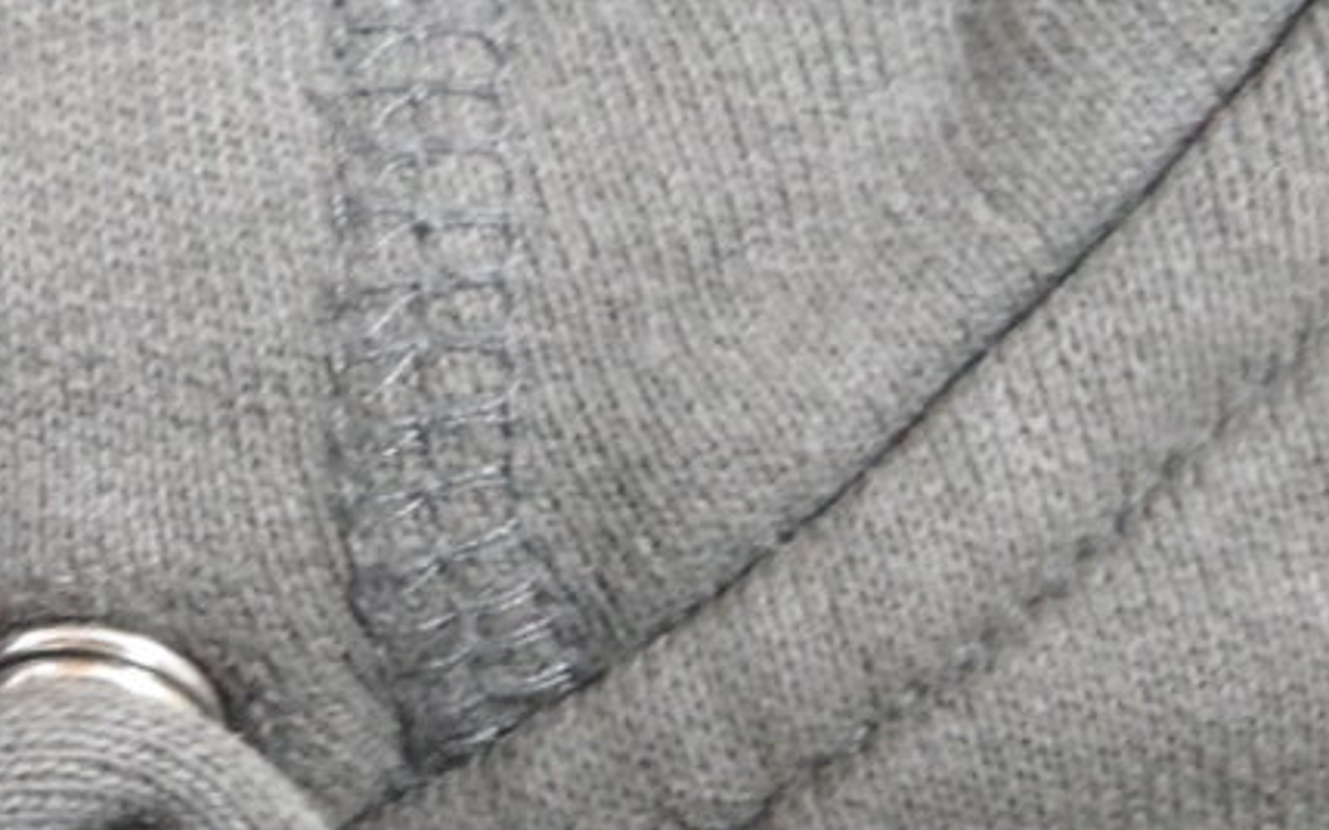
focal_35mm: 79
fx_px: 2861
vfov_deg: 16.0
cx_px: 534
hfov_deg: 26.1
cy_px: 951
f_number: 2.9
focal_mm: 4.1
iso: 400
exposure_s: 1/20
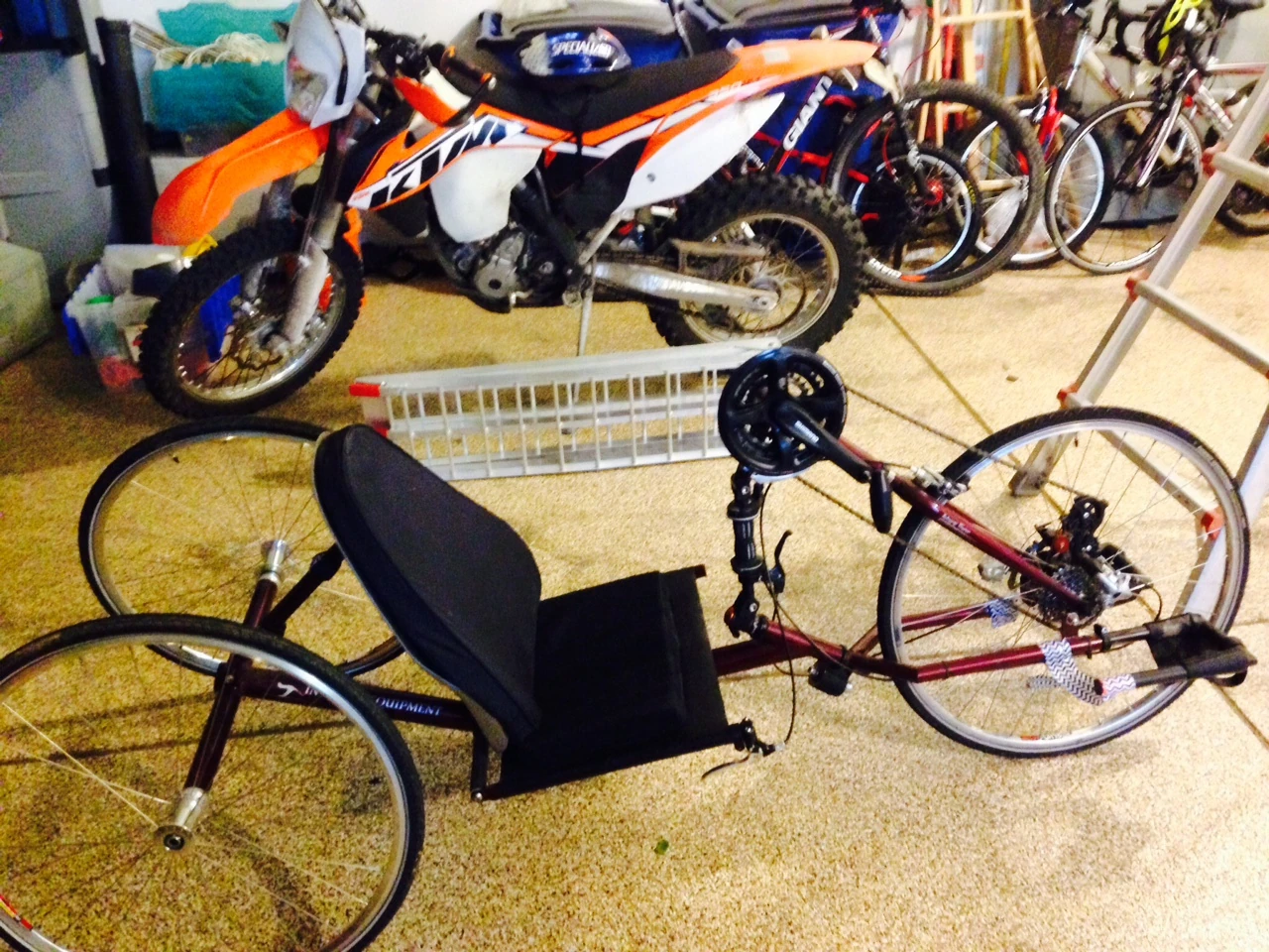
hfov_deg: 55.4
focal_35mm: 33
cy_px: 476
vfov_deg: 42.9
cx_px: 634
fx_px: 1210
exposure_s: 1/15
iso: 640
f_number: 2.4
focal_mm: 4.12
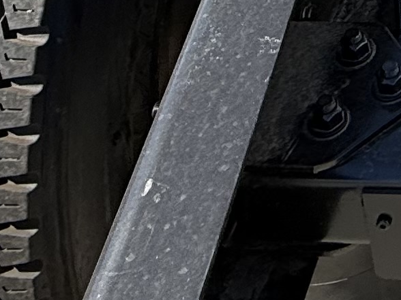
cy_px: -426
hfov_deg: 17.5
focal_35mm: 96
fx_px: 1112
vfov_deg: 12.2
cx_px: 671
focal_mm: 2.22
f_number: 2.2
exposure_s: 1/742
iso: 50
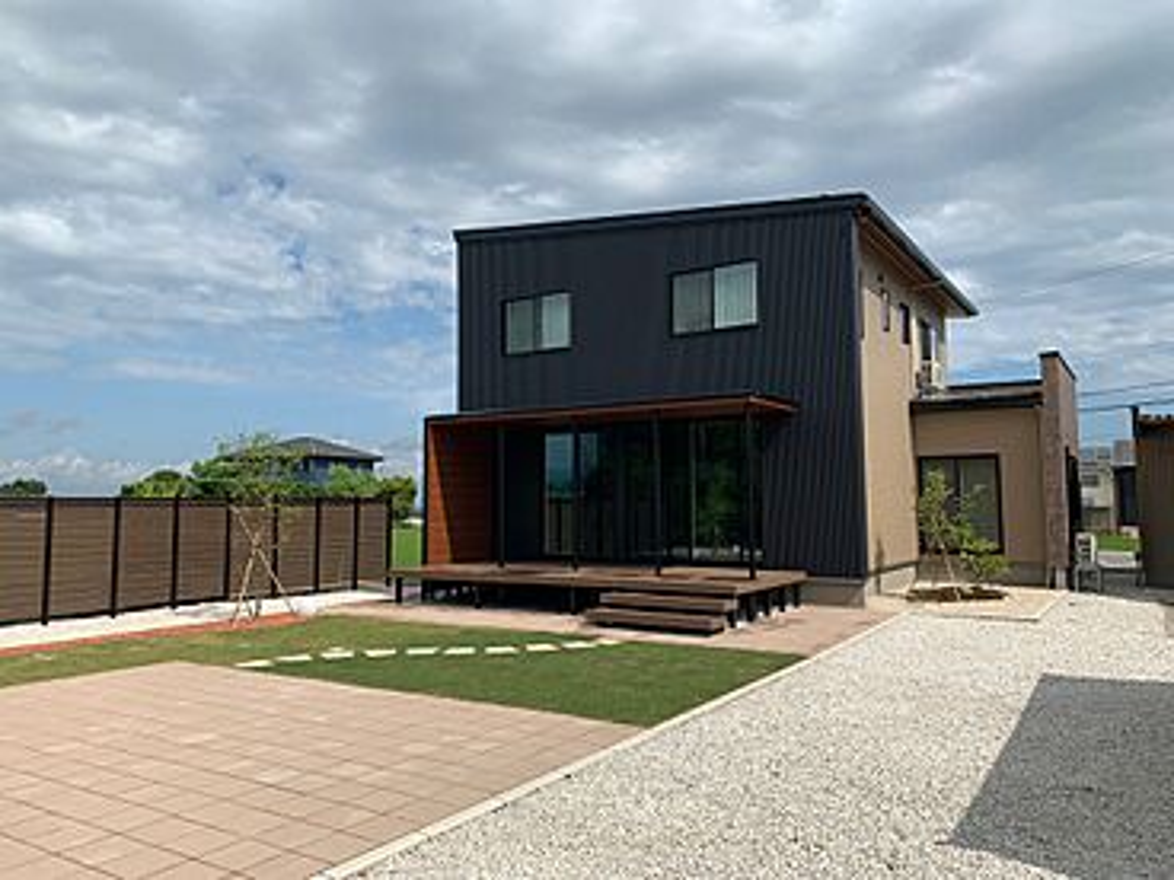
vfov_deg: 53.1
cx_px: 587
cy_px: 440
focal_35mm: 26
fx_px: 882
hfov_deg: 67.3
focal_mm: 4.25
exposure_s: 1/3788
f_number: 1.8
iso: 25
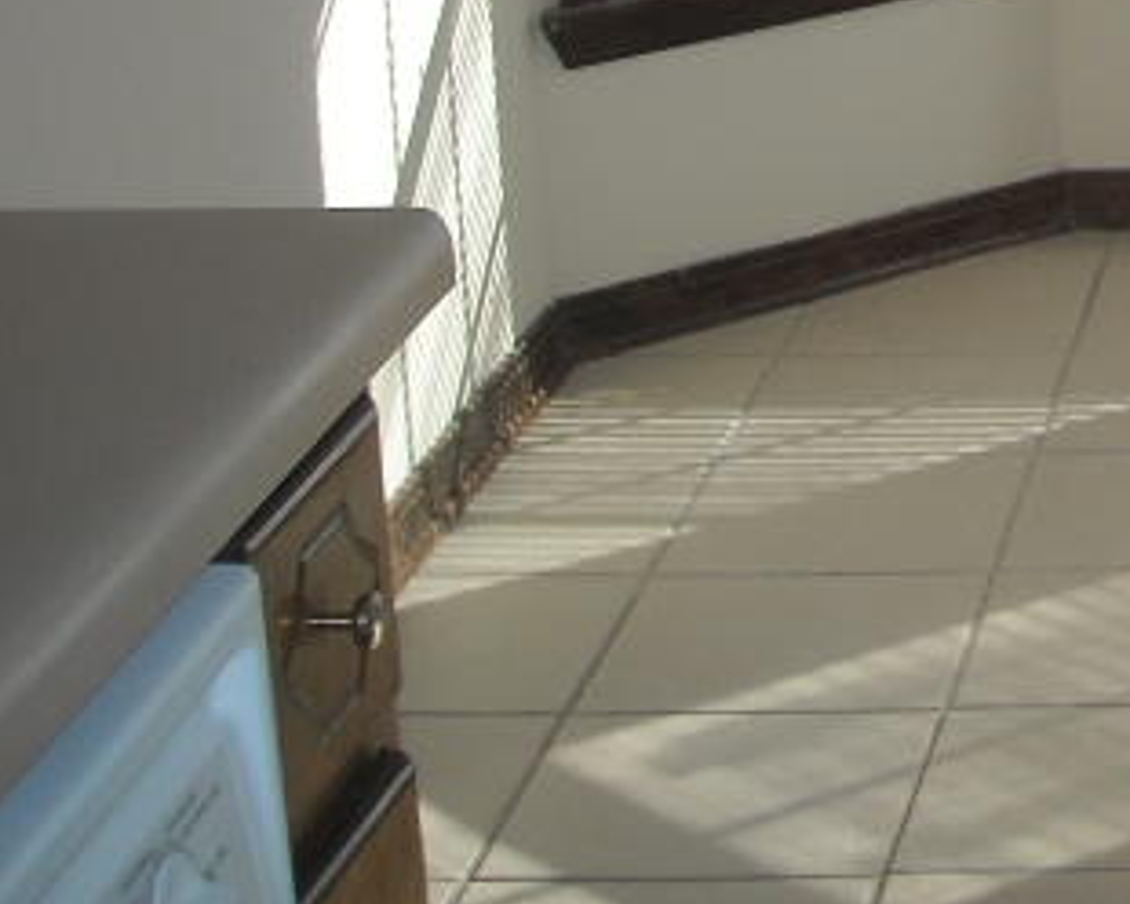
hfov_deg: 15.7
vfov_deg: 12.9
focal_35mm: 113
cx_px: 1688
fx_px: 3779
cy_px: -488
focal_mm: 5.7
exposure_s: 1/161
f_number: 2.8
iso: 64
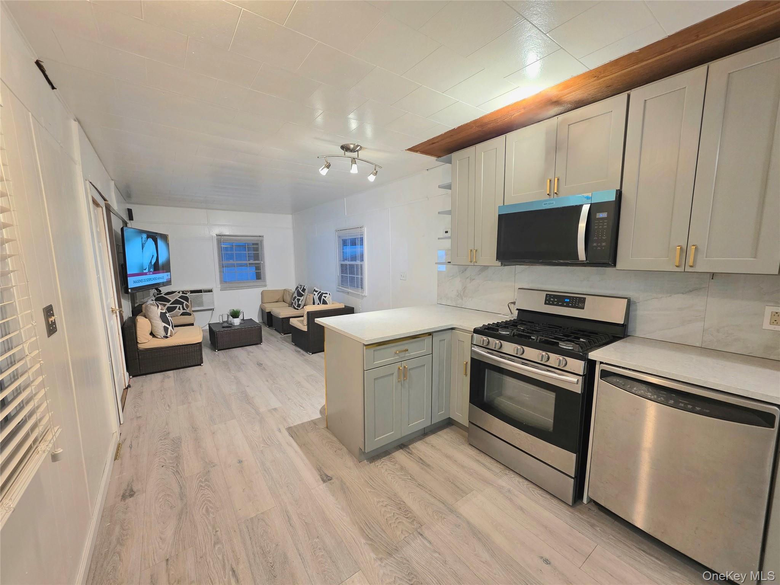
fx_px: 293
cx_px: 390
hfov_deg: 106.2
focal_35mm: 13
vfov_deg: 89.9
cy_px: 292
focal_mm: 2.2
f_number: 1.9
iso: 200
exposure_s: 1/60.2
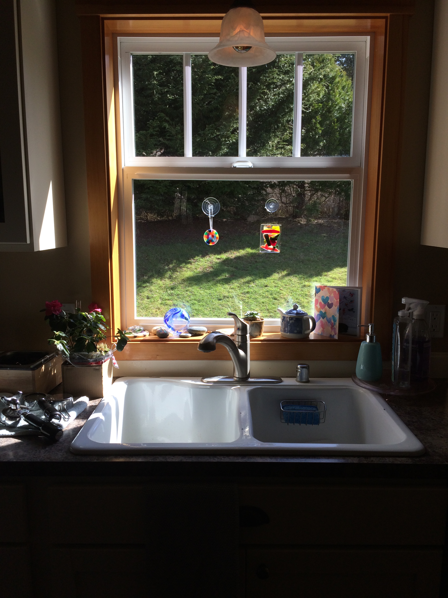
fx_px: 500
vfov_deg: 61.7
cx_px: 224
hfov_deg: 48.2
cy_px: 299
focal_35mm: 29
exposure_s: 1/323
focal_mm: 4.15
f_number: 2.2
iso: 32
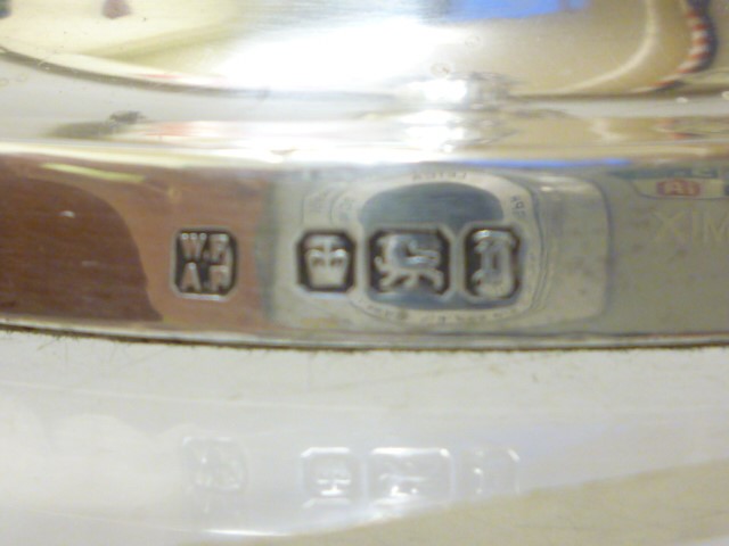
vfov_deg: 24.8
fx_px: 1243
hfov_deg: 32.7
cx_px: 364
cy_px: 273
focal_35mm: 59
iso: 250
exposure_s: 1/30
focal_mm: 5.3
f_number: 3.3
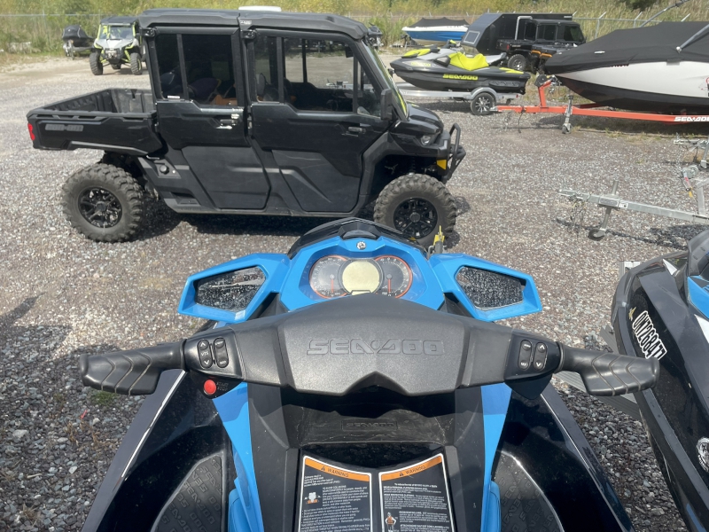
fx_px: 533
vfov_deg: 53.1
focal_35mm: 26
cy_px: 266
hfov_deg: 67.3
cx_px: 354
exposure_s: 1/2564
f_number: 1.6
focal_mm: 4.2
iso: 32
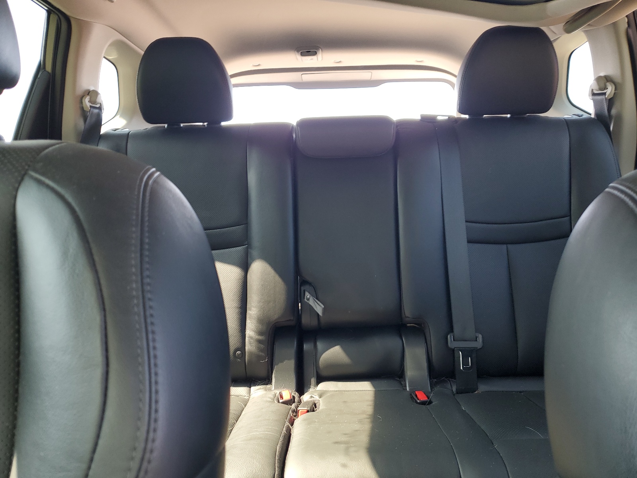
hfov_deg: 67.3
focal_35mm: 26
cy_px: 239
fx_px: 478
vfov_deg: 53.1
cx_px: 318
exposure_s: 1/60.2
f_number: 1.5
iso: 52
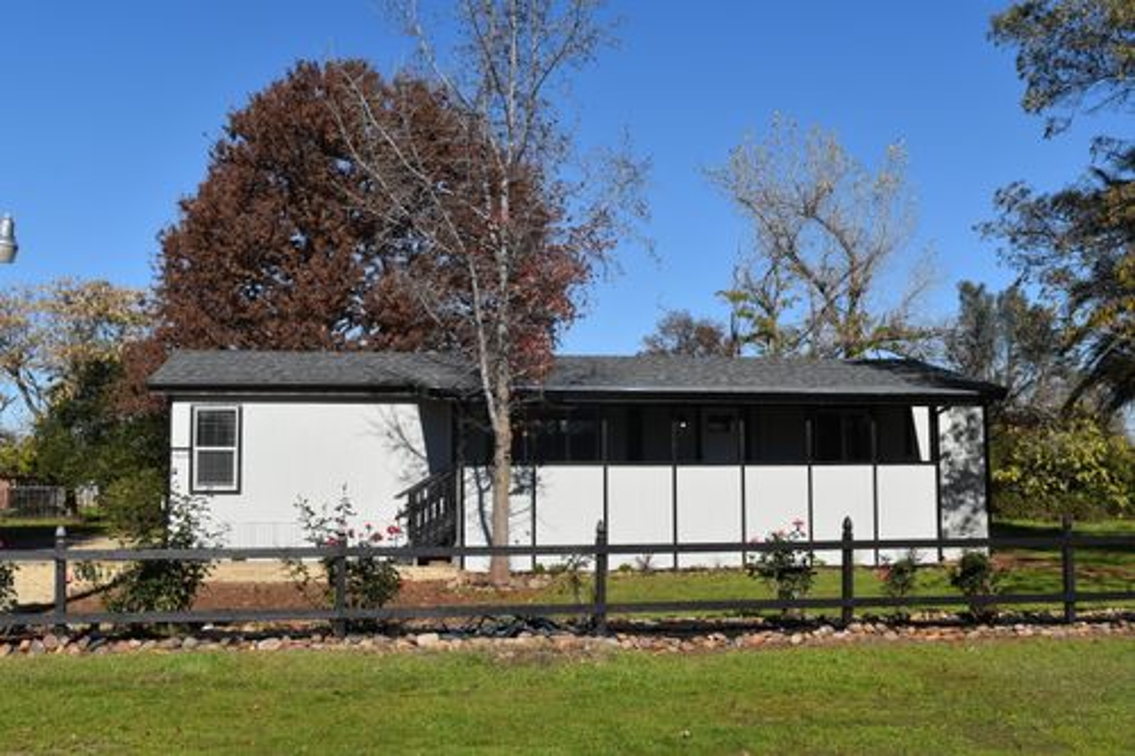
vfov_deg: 31.9
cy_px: 378
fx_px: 1324
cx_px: 568
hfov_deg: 46.4
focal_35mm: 42
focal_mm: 28
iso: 200
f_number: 11
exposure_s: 1/500
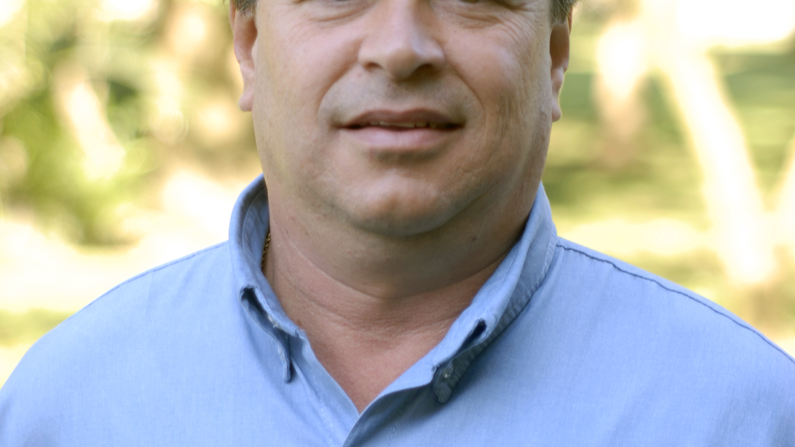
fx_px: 3479
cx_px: 397
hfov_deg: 13.0
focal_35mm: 165
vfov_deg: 7.4
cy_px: 208
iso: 100
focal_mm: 70
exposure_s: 1/60
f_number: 3.2
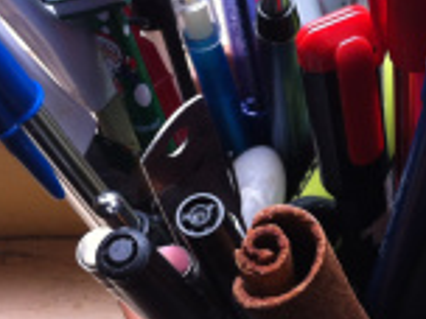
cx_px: 374
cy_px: 106
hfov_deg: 21.3
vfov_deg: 16.4
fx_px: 1108
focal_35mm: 90
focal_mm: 3.85
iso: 100
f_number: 2.8
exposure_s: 1/40
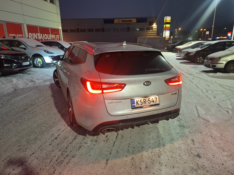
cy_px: 88
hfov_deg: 73.9
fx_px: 155
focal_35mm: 23
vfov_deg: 58.9
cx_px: 117
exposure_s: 1/33
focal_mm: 5.54
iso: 320
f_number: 1.8
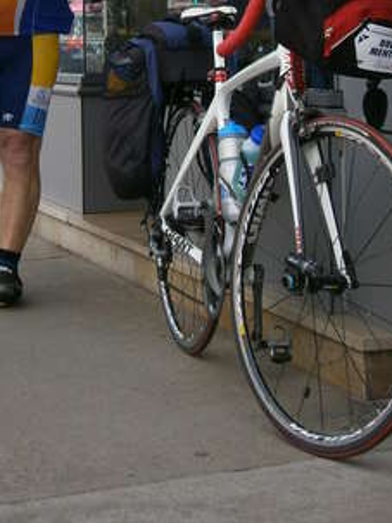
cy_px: 19
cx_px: 98
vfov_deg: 20.5
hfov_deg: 15.8
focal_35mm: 93
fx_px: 1405
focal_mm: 8.3
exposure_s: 1/320
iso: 80
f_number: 3.4
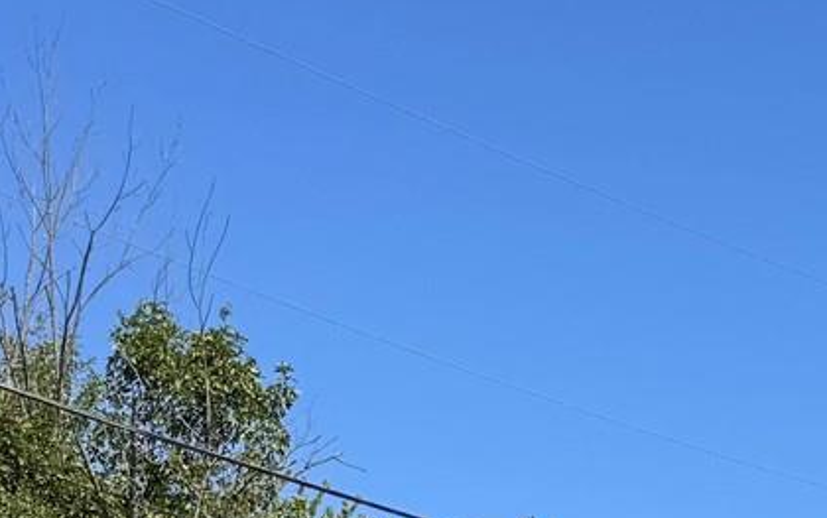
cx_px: 626
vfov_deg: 9.6
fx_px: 2796
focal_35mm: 124
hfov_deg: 16.7
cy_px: 1144
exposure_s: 1/3247
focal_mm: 6.76
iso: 80
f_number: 1.78
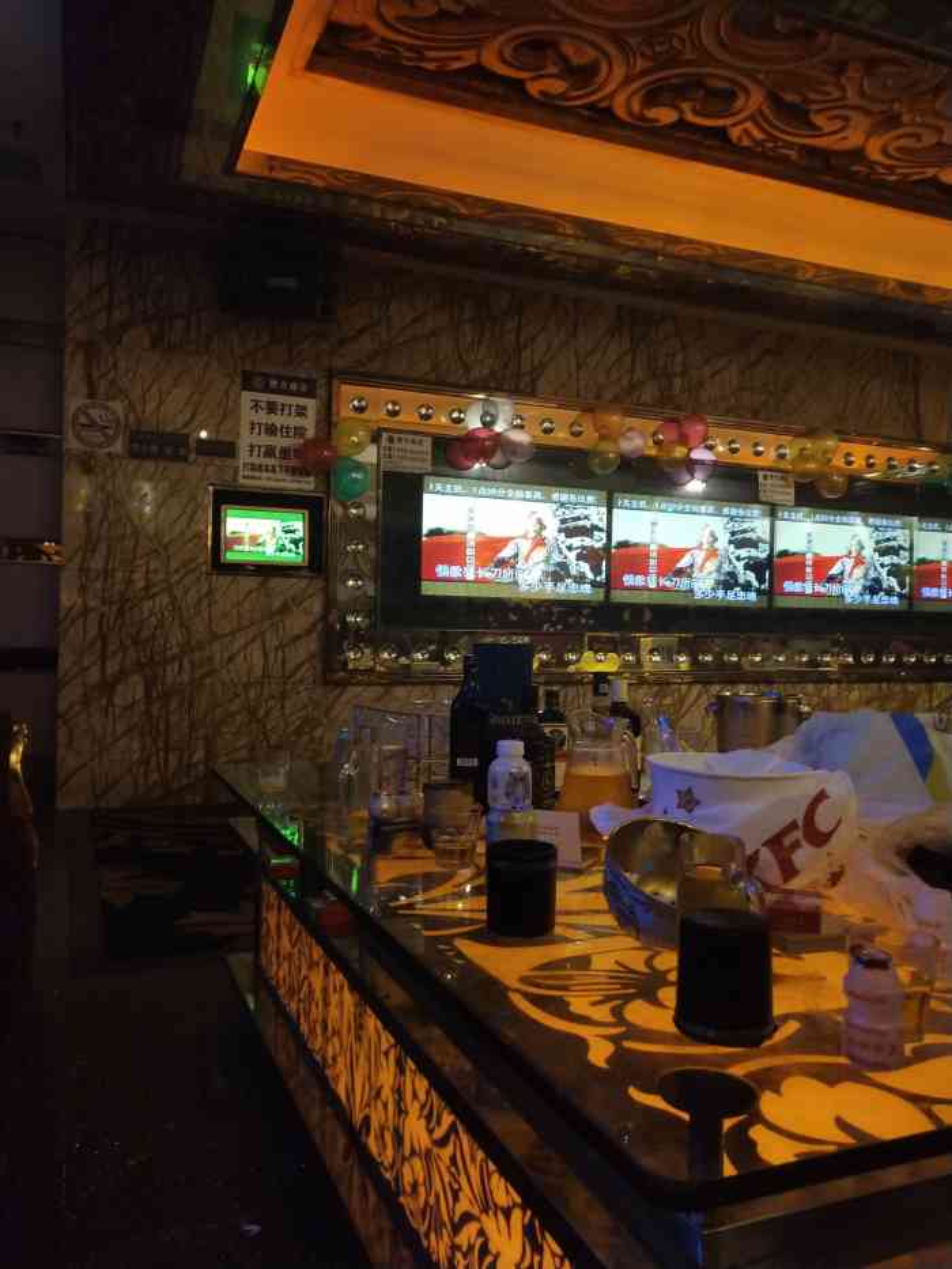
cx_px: 476
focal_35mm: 30
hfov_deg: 46.8
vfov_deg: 60.0
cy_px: 634
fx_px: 1100
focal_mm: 3.95
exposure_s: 1/33.3
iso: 525
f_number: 1.8
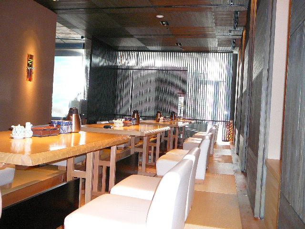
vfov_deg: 40.7
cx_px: 152
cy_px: 114
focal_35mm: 35
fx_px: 308
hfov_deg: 52.6
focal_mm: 5.2
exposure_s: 1/30
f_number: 2.8
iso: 250
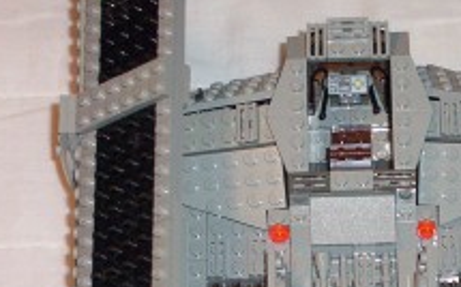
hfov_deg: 10.5
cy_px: 266
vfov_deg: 6.6
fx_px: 2486
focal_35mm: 198
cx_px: 401
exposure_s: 1/108
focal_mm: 13.24
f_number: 4.07
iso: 140
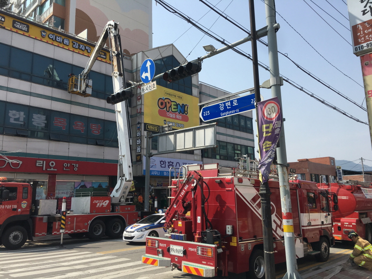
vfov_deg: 48.2
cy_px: 140
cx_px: 186
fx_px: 312
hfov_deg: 61.7
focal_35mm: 29
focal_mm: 4.15
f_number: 2.2
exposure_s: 1/1637
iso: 25
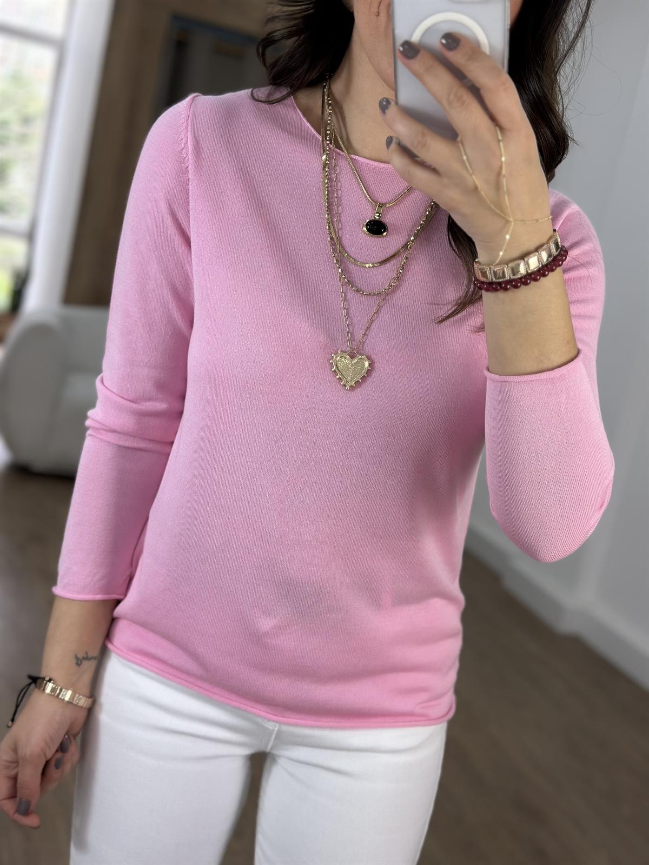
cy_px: 432
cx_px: 324
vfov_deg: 39.7
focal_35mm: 48
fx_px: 1200
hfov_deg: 30.3
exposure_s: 1/267
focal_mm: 6.86
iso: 80
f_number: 1.78
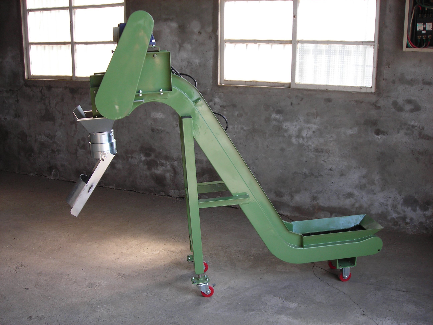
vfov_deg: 37.7
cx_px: 216
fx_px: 475
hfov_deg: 49.0
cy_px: 162
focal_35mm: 38
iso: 50
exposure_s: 1/81.1
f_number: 3.2
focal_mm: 6.3
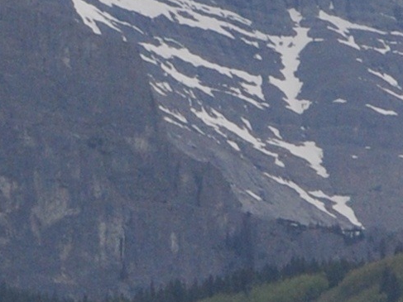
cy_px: 723
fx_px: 12503
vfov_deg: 1.4
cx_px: 929
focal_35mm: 1074
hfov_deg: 1.8
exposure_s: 1/640
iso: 400
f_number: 11
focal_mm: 85
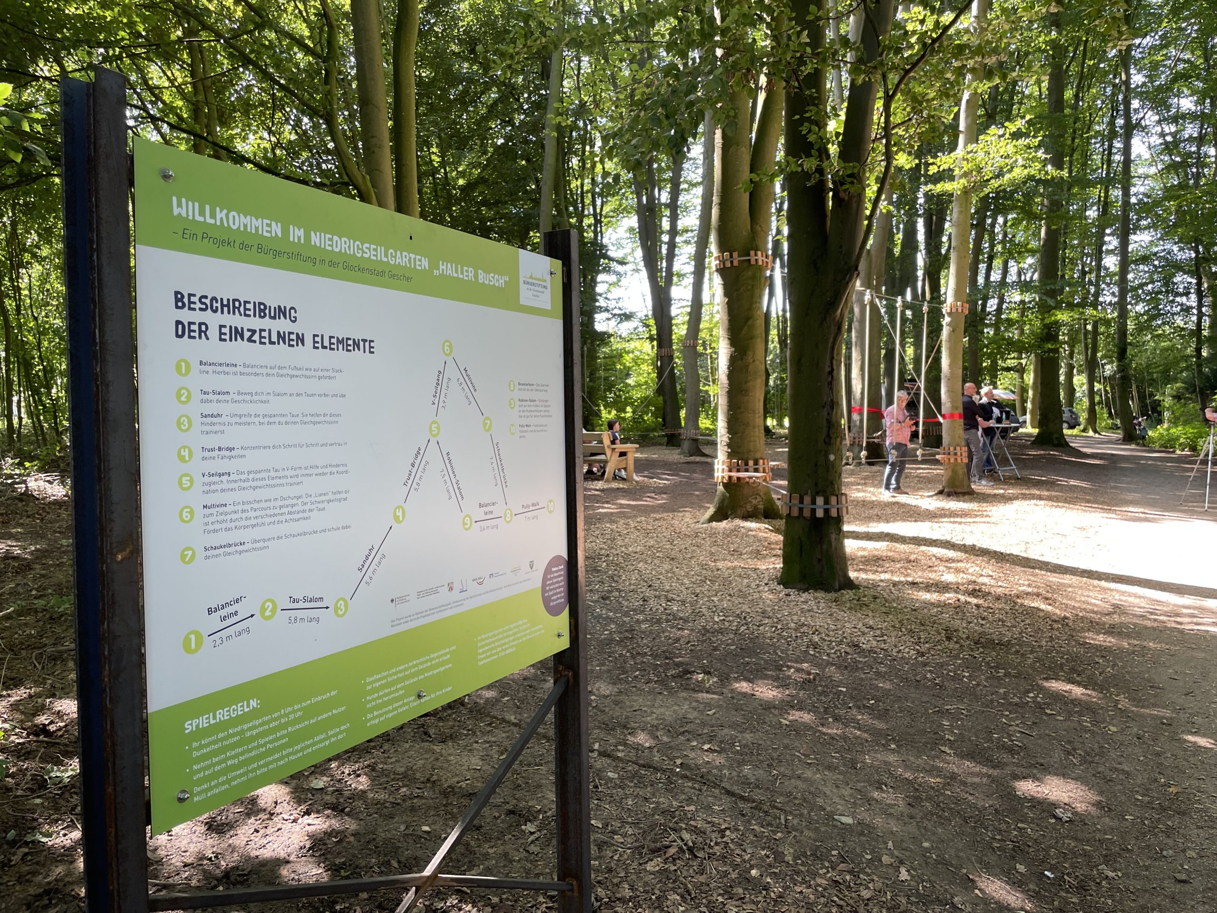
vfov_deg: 53.1
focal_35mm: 26
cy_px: 456
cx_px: 608
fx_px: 914
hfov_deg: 67.3
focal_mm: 4.2
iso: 64
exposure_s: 1/121
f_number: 1.6
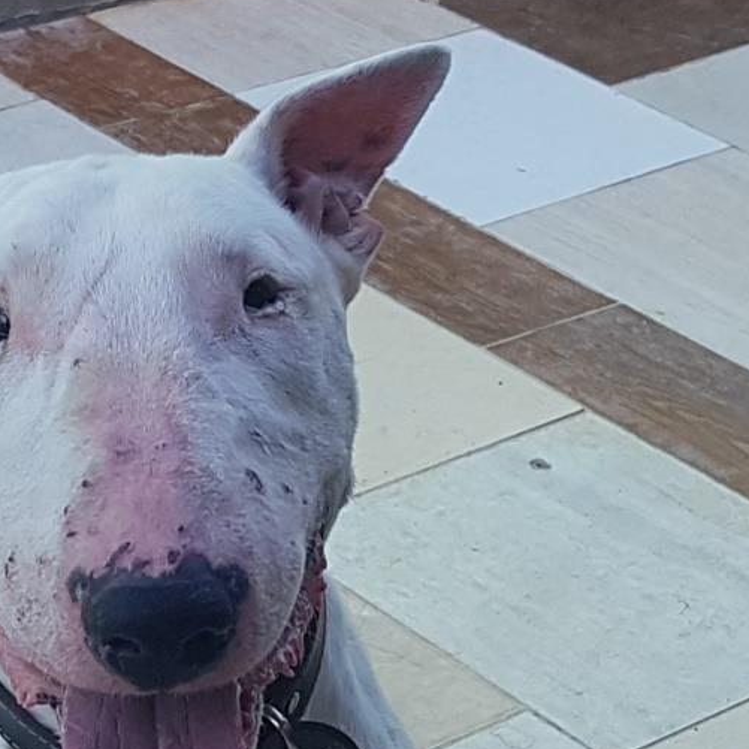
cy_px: 459
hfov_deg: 34.3
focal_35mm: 47
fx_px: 1151
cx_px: 93
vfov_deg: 35.9
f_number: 1.7
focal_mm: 4.2
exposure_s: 1/386
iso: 40
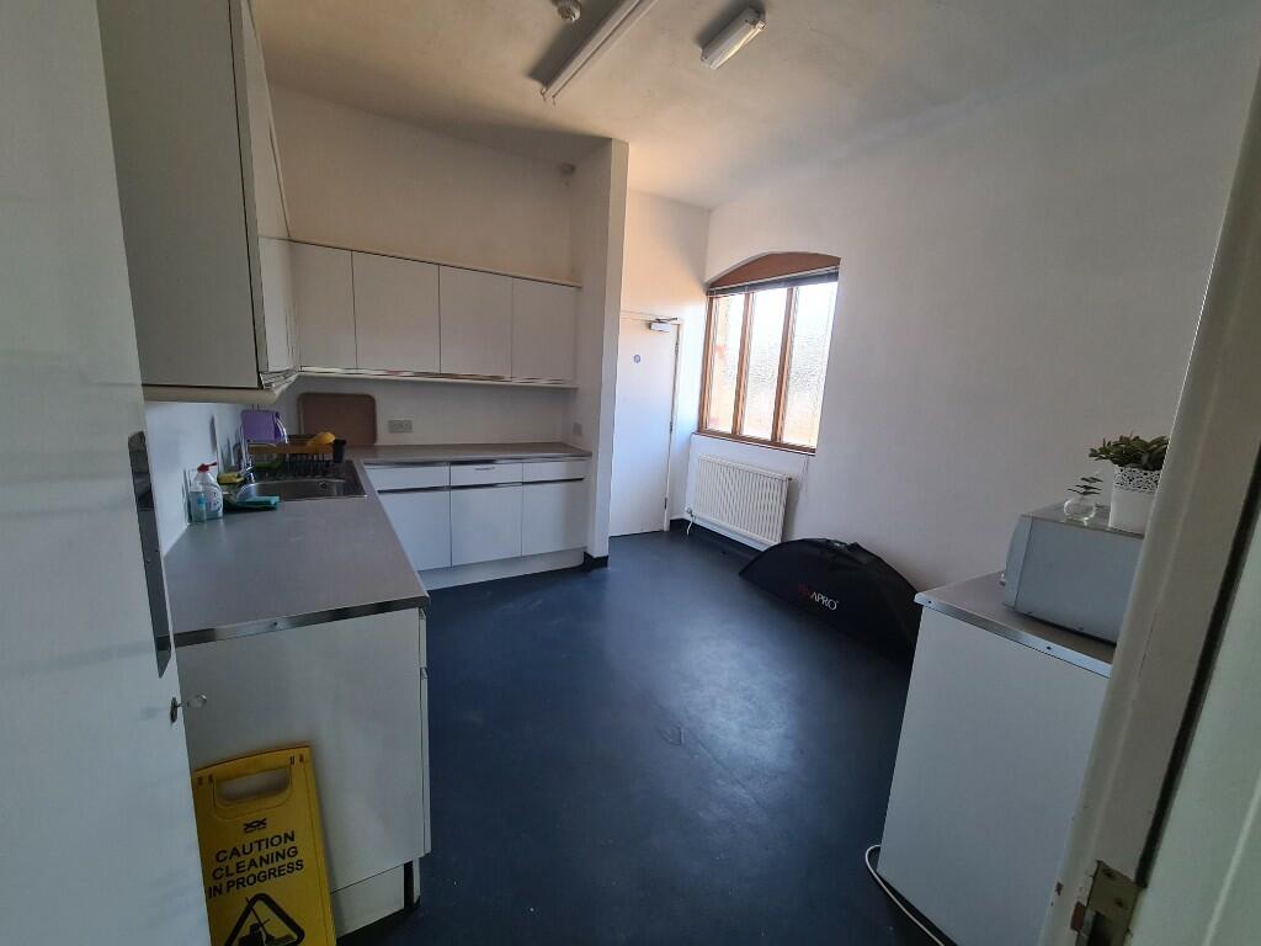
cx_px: 630
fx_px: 474
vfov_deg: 89.9
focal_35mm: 13
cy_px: 473
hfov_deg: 106.2
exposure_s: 1/50
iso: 160
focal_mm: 2.2
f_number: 2.2
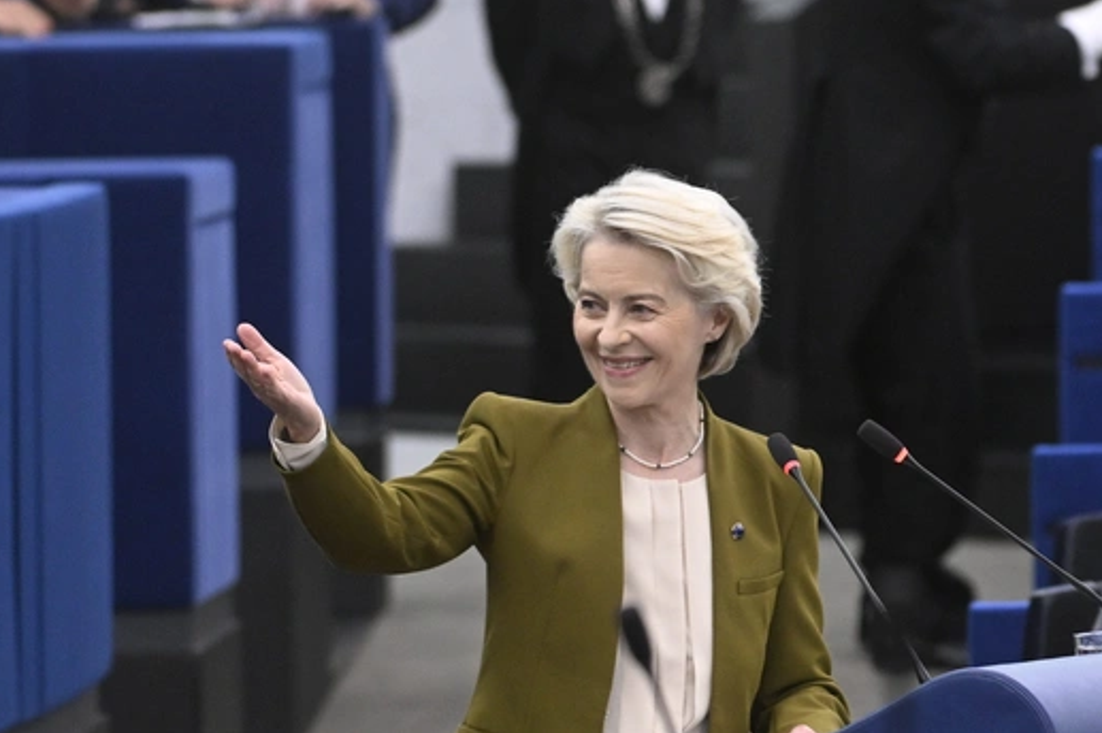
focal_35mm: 511
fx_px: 15632
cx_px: 669
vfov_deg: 2.7
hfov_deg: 4.0
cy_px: 371
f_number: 4
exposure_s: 1/250
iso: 3200
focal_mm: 200
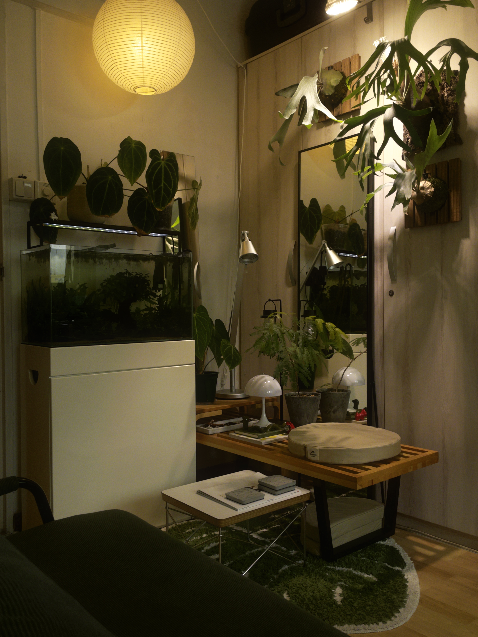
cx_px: 239
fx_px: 479
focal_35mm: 26
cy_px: 318
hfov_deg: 53.1
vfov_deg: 67.3
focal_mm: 4.2
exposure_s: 1/121
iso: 32
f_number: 1.6
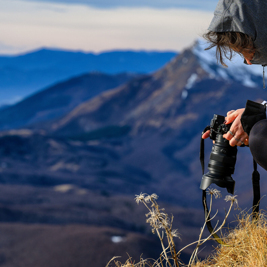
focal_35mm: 159
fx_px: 1388
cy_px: 120
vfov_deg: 11.0
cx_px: 194
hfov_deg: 11.0
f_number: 6.3
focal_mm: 105
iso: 64
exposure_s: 1/500
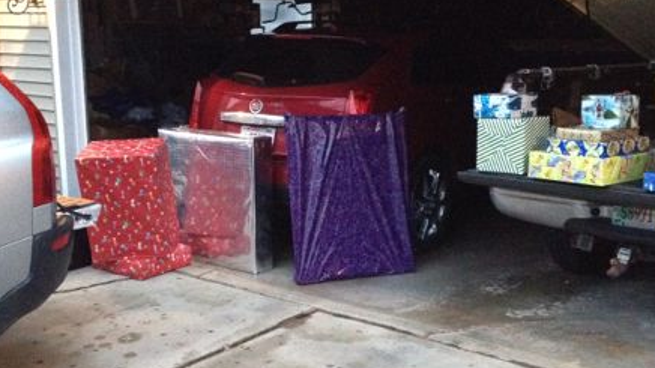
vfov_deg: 21.4
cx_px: 356
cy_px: 207
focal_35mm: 56
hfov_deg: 37.2
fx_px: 972
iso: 800
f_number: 2.4
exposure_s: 1/15
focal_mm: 4.28
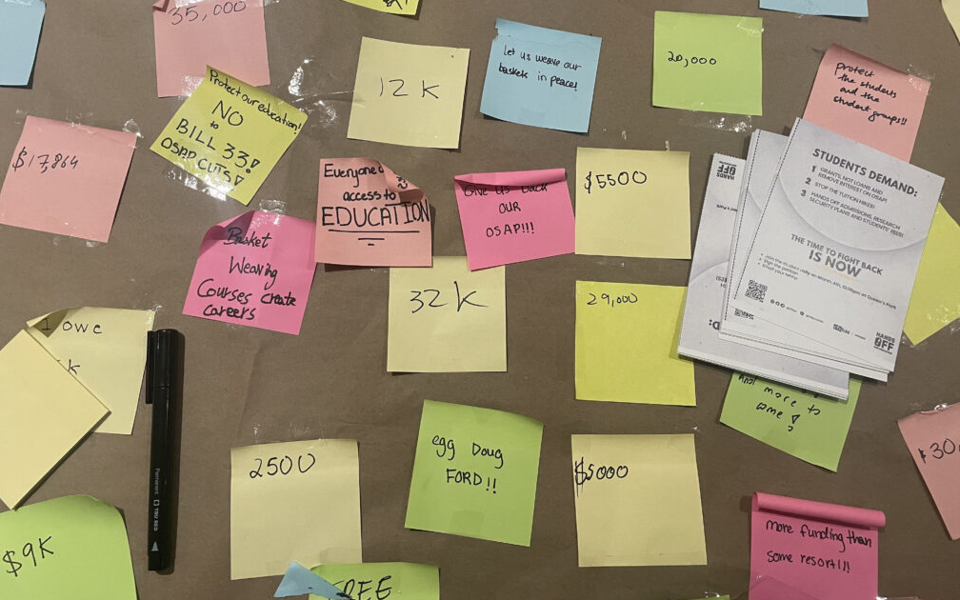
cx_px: 479
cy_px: 239
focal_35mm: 28
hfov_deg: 66.5
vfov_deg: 44.3
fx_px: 733
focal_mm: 4.2
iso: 160
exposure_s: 1/60
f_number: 1.6
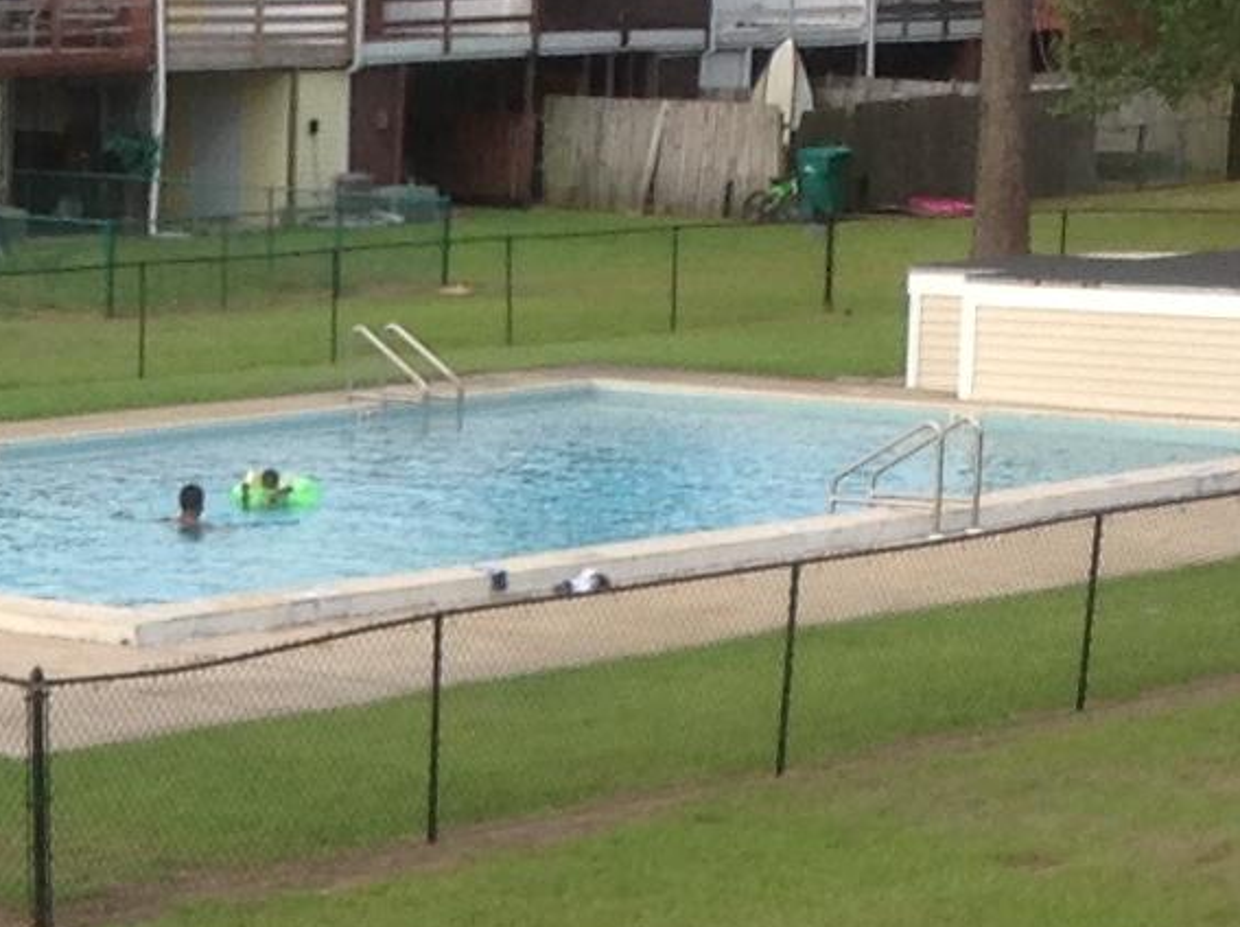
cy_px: 866
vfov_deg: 9.2
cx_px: -365
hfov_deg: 12.0
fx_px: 5725
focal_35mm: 160
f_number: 2.4
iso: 50
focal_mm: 4.28
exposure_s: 1/244
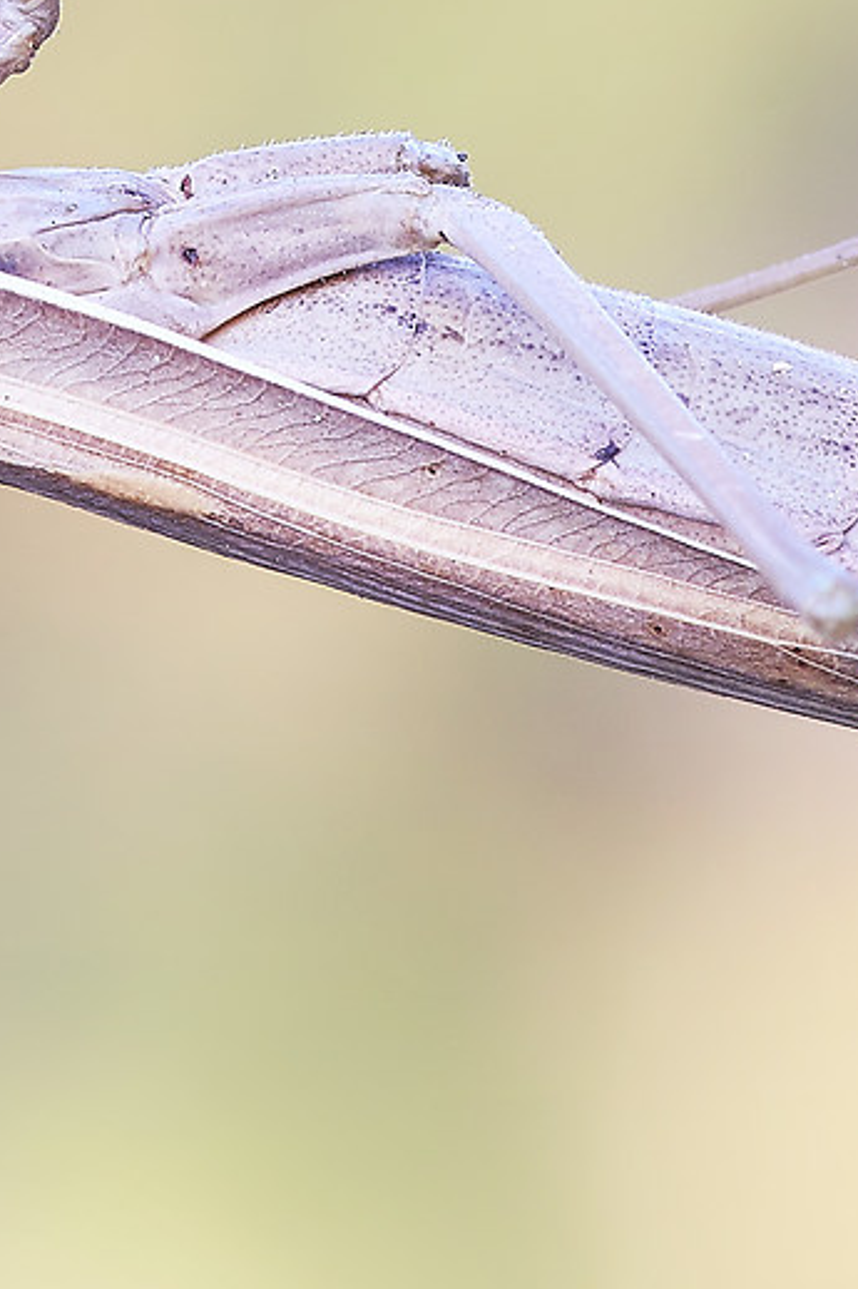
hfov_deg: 2.0
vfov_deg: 3.0
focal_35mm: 695
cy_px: -304
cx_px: 219
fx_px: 24861
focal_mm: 100
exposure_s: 1/14
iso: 200
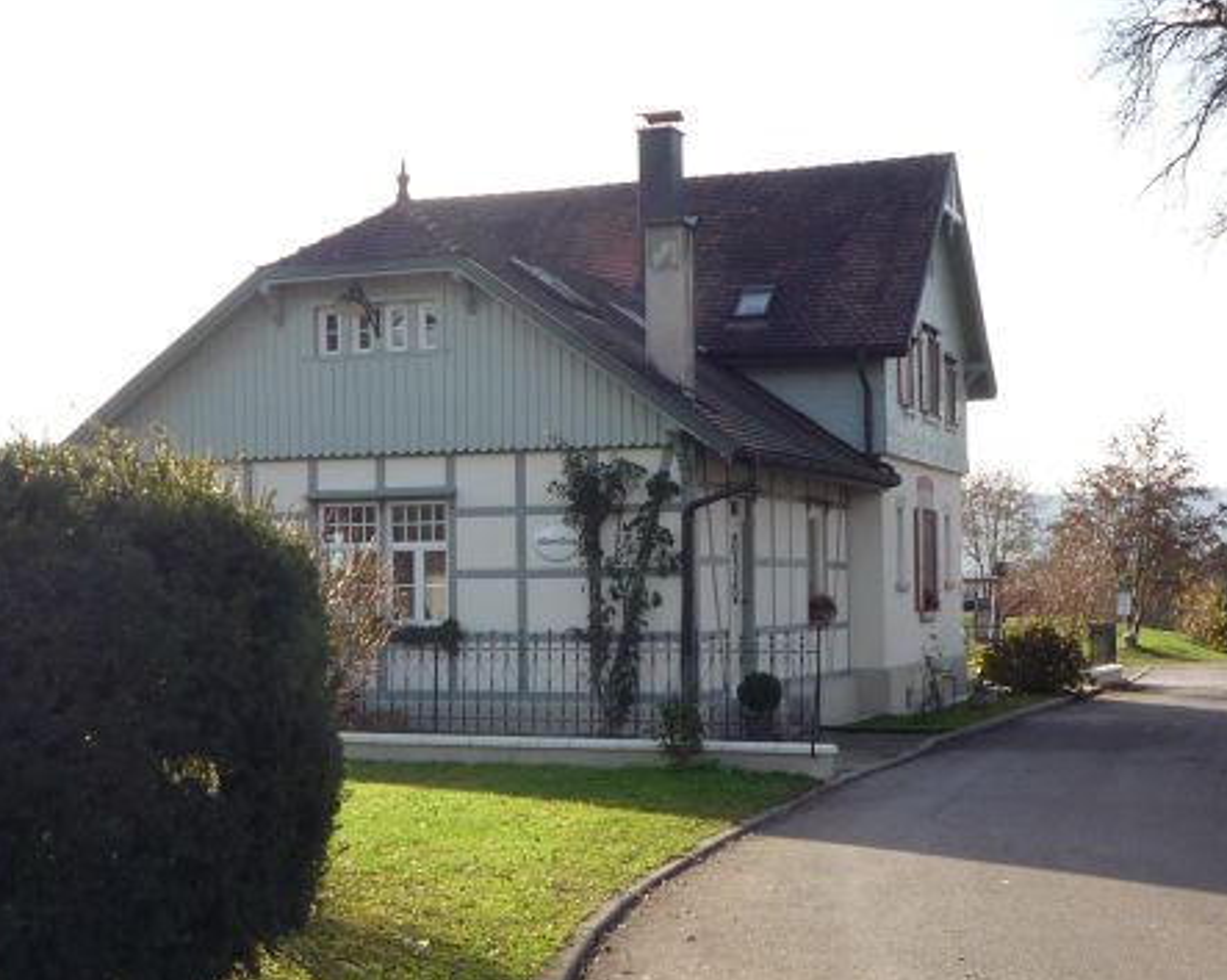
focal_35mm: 55
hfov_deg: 34.2
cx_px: 587
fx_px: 1996
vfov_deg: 27.6
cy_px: 493
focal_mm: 5.3
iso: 100
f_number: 4
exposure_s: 1/250
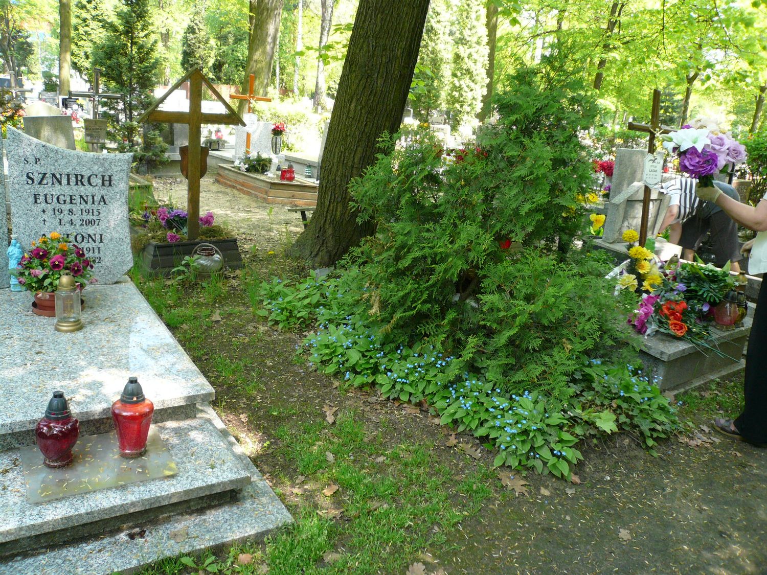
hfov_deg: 63.4
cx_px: 384
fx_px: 620
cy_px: 288
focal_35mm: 28
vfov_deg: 49.7
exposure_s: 1/80
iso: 100
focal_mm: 4.6
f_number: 2.8
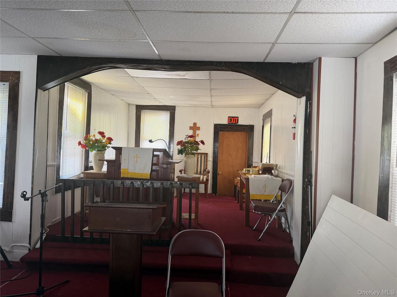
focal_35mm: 24
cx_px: 198
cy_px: 148
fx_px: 275
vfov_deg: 56.8
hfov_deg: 71.6
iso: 200
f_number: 1.78
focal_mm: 6.76
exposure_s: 1/85
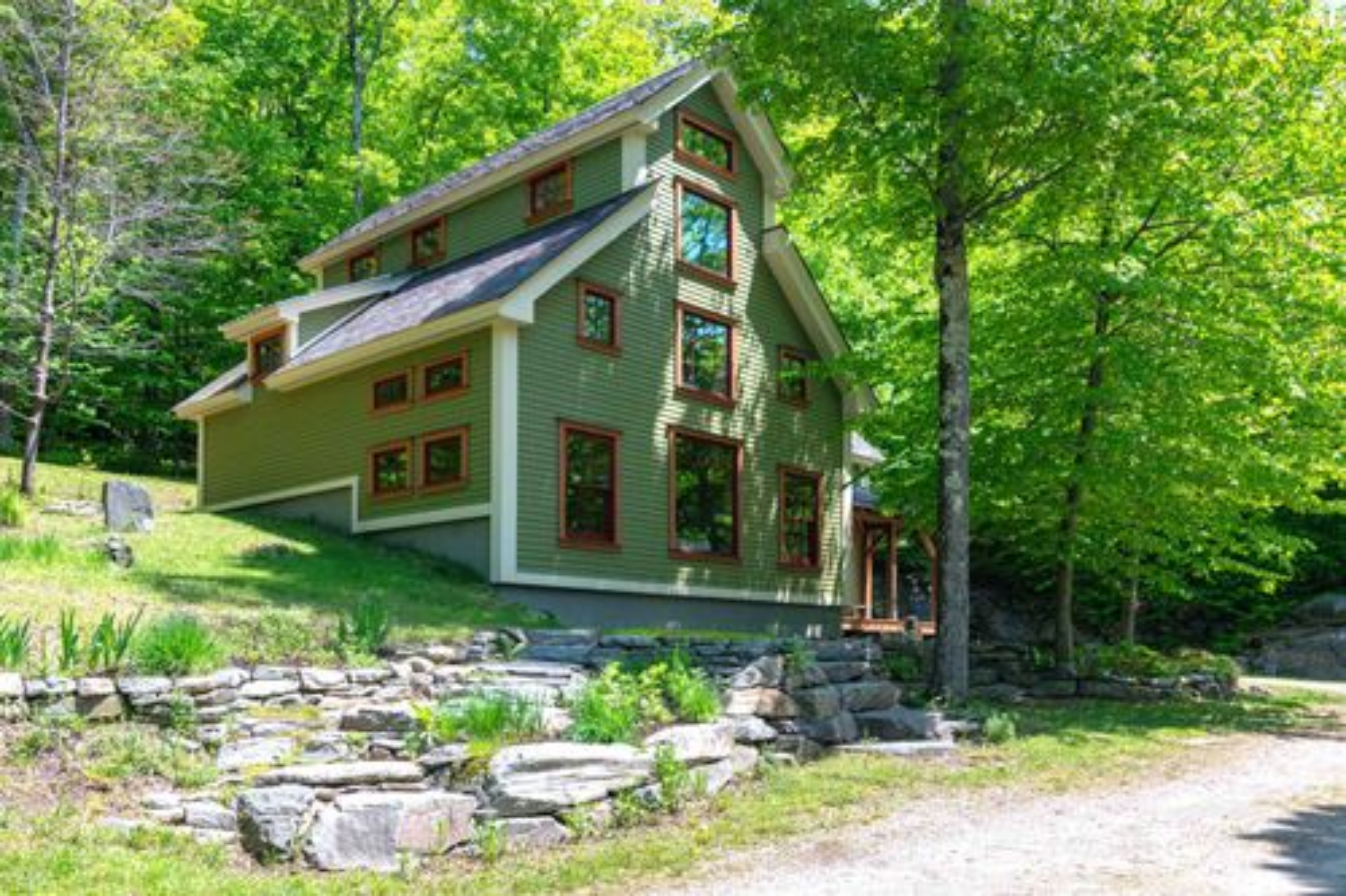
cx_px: 673
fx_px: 1121
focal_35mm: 30
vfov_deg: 43.6
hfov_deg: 61.9
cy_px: 448
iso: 400
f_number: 7.1
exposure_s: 1/320
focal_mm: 20
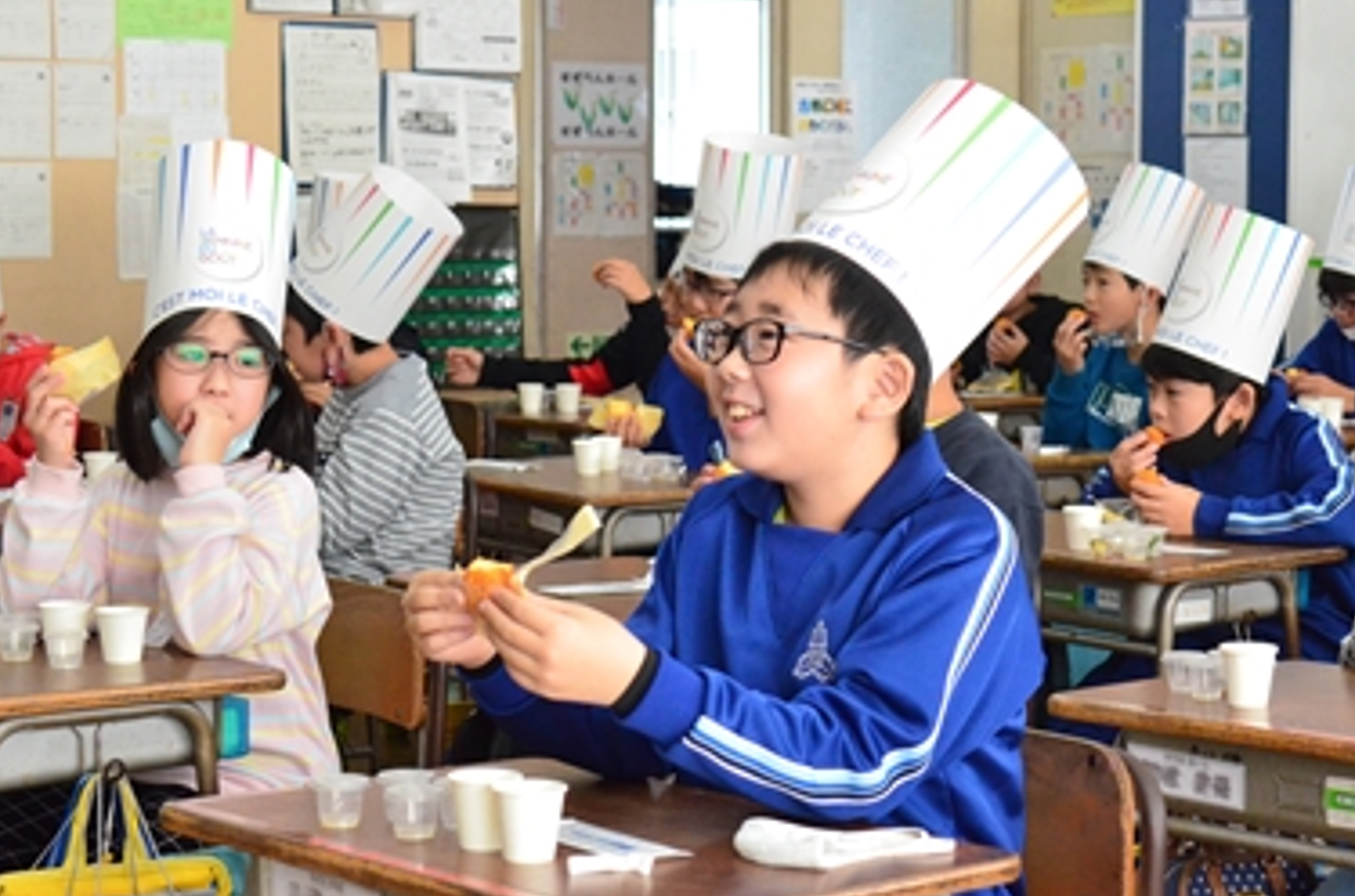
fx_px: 3003
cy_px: 396
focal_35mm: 80
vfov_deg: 17.0
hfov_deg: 25.4
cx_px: 795
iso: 4000
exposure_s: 1/500
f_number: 5.6
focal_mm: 40
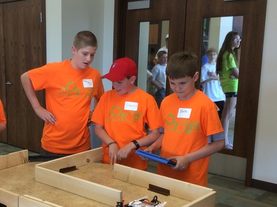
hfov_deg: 35.7
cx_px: 58
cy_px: 128
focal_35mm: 52
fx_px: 416
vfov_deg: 27.9
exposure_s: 1/24
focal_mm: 3.3
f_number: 2.4
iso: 40
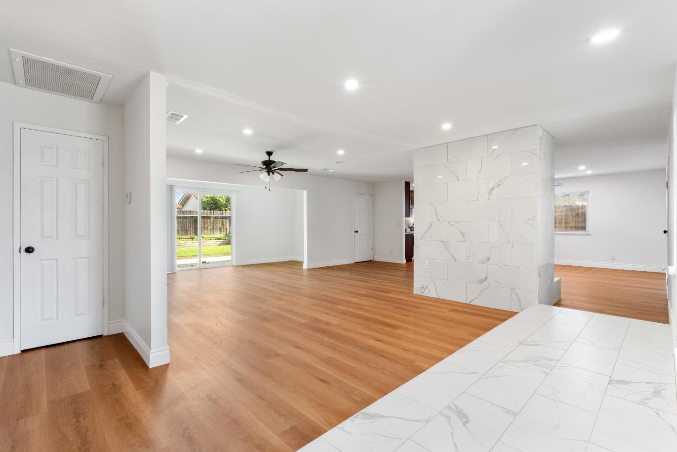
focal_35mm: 16
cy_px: 226
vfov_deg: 72.1
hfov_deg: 95.0
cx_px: 338
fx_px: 310
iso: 100
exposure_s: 1/1.67
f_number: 8
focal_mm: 11
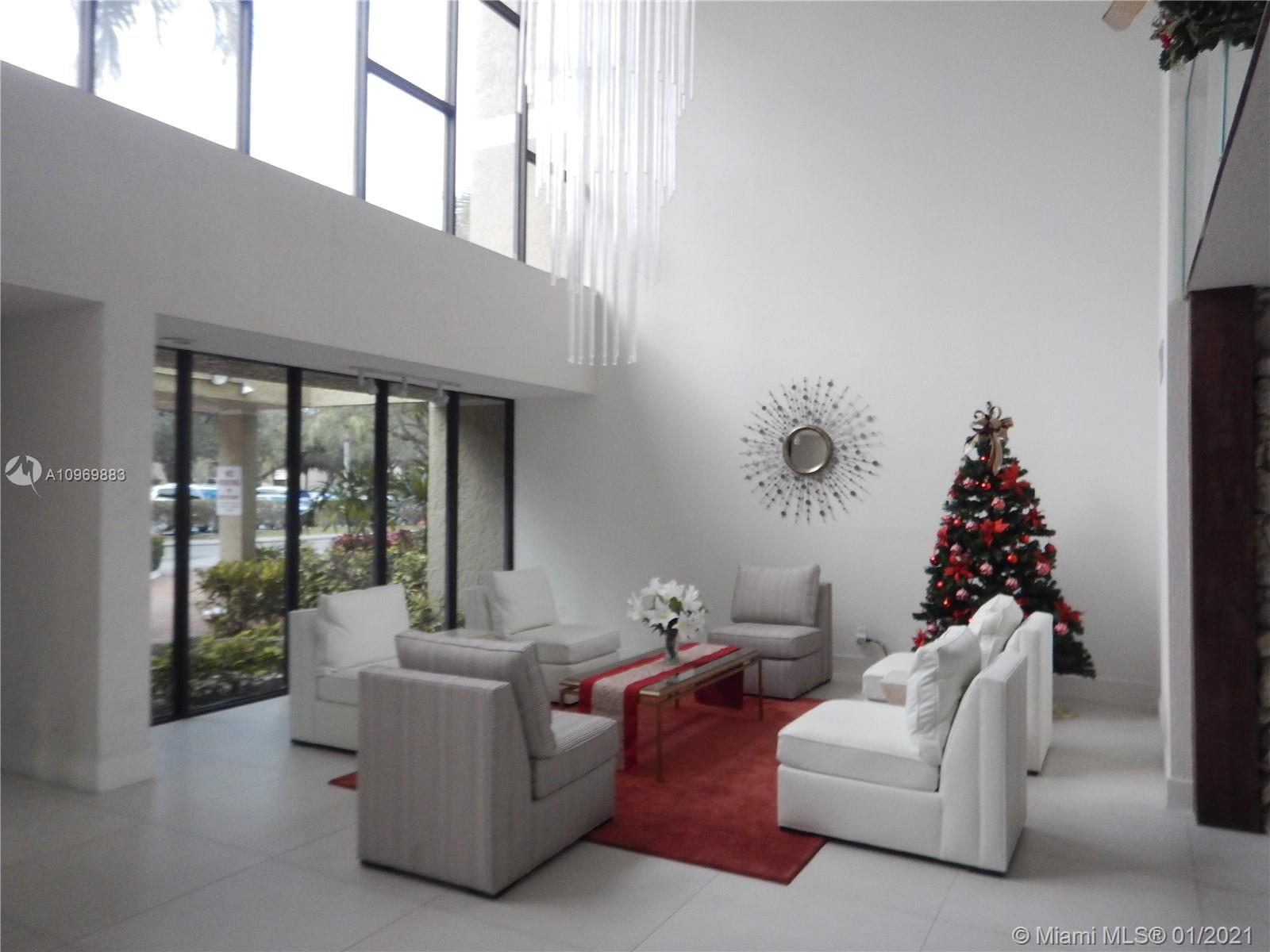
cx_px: 635
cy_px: 476
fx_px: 881
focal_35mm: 24
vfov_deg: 56.8
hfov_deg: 71.6
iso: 400
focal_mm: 4.3
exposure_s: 1/60
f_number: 2.8
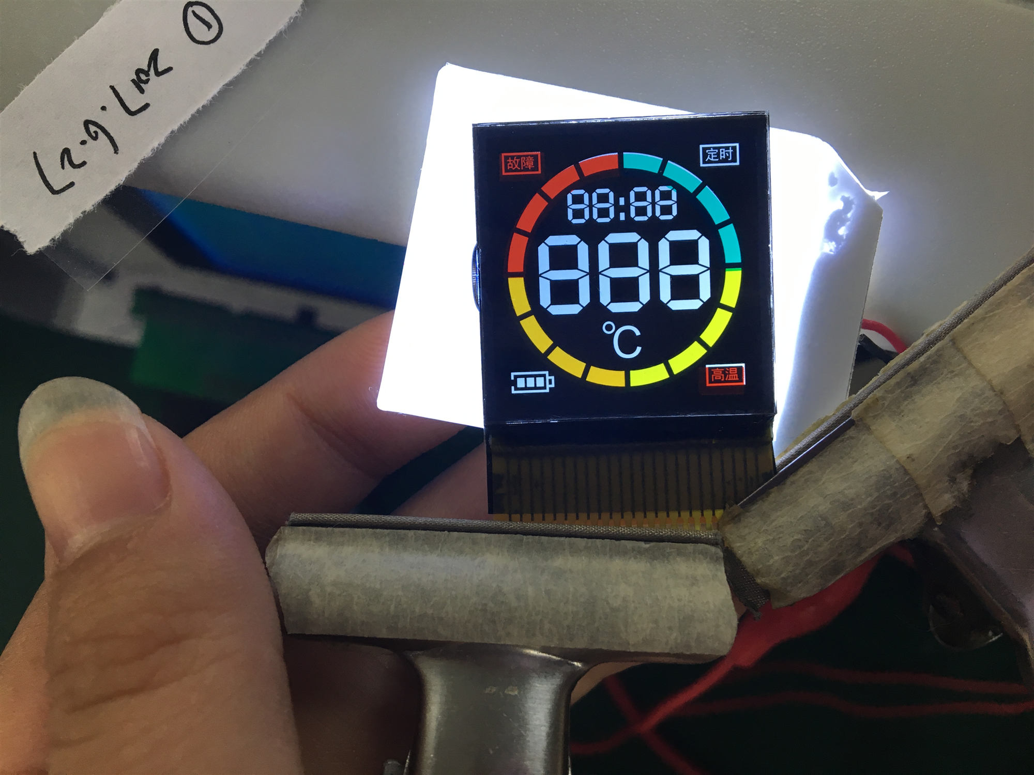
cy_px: 388
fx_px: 866
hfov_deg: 61.7
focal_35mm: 29
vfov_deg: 48.2
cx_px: 517
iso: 32
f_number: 2.2
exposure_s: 1/33
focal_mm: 4.15
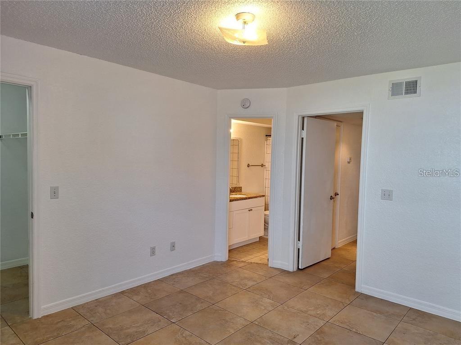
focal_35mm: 23
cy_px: 172
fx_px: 306
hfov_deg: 73.9
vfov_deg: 58.9
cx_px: 230
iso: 40
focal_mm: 5.54
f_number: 1.8
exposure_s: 1/60
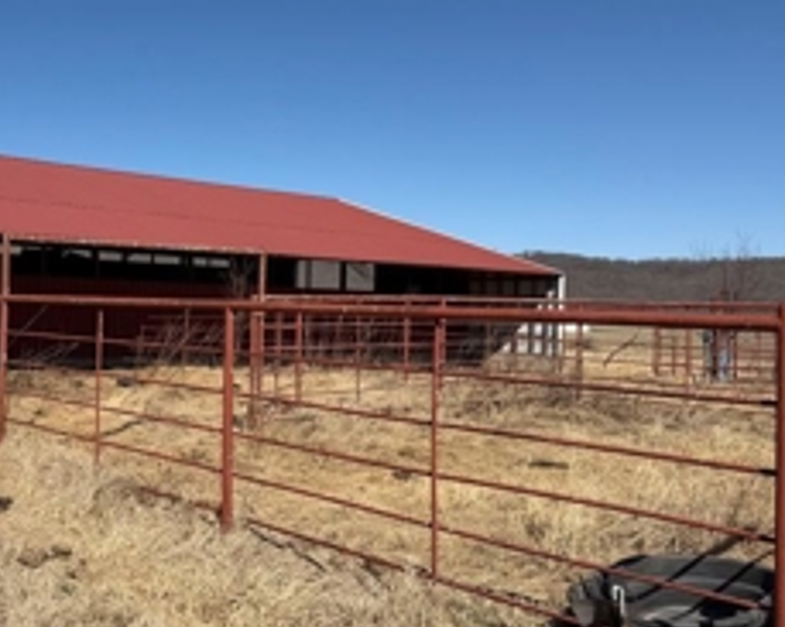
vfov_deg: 36.5
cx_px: 158
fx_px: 952
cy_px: 295
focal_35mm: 41
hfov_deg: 42.8
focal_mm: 6.76
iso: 80
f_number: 1.78
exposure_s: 1/6711
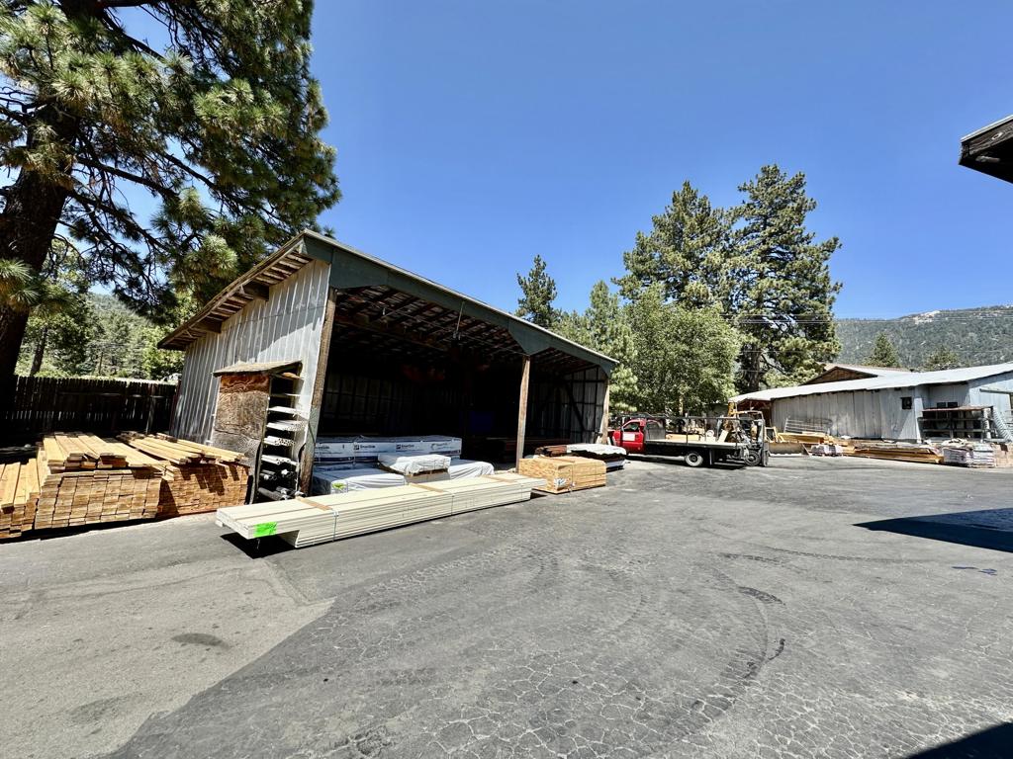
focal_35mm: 14
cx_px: 506
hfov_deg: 102.1
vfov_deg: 85.7
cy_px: 380
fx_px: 410
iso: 50
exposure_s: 1/917
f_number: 2.2
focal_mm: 2.22
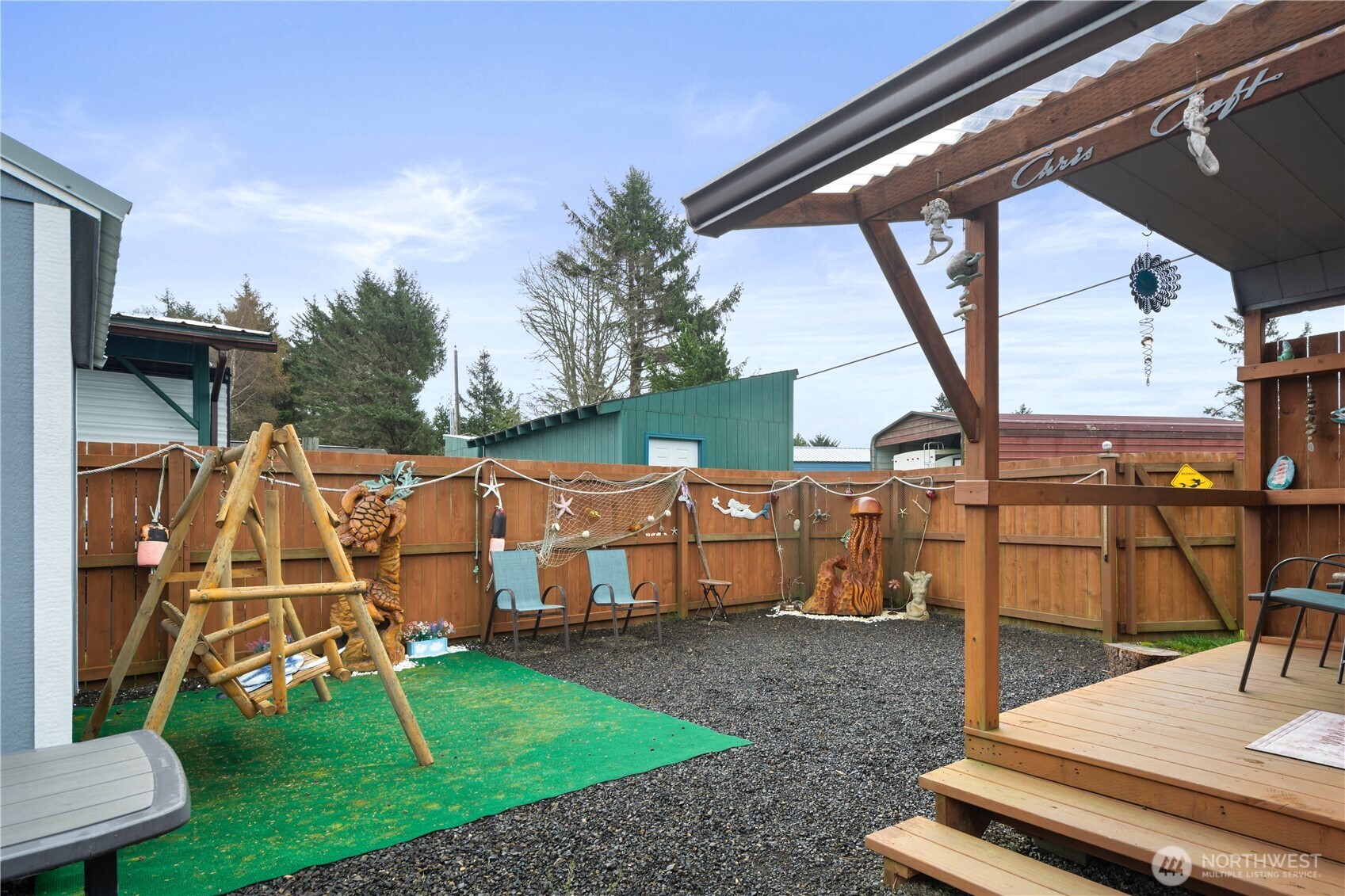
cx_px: 672
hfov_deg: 85.4
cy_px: 448
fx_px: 728
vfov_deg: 63.2
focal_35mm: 20
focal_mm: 13
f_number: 8
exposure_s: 1/25
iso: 200
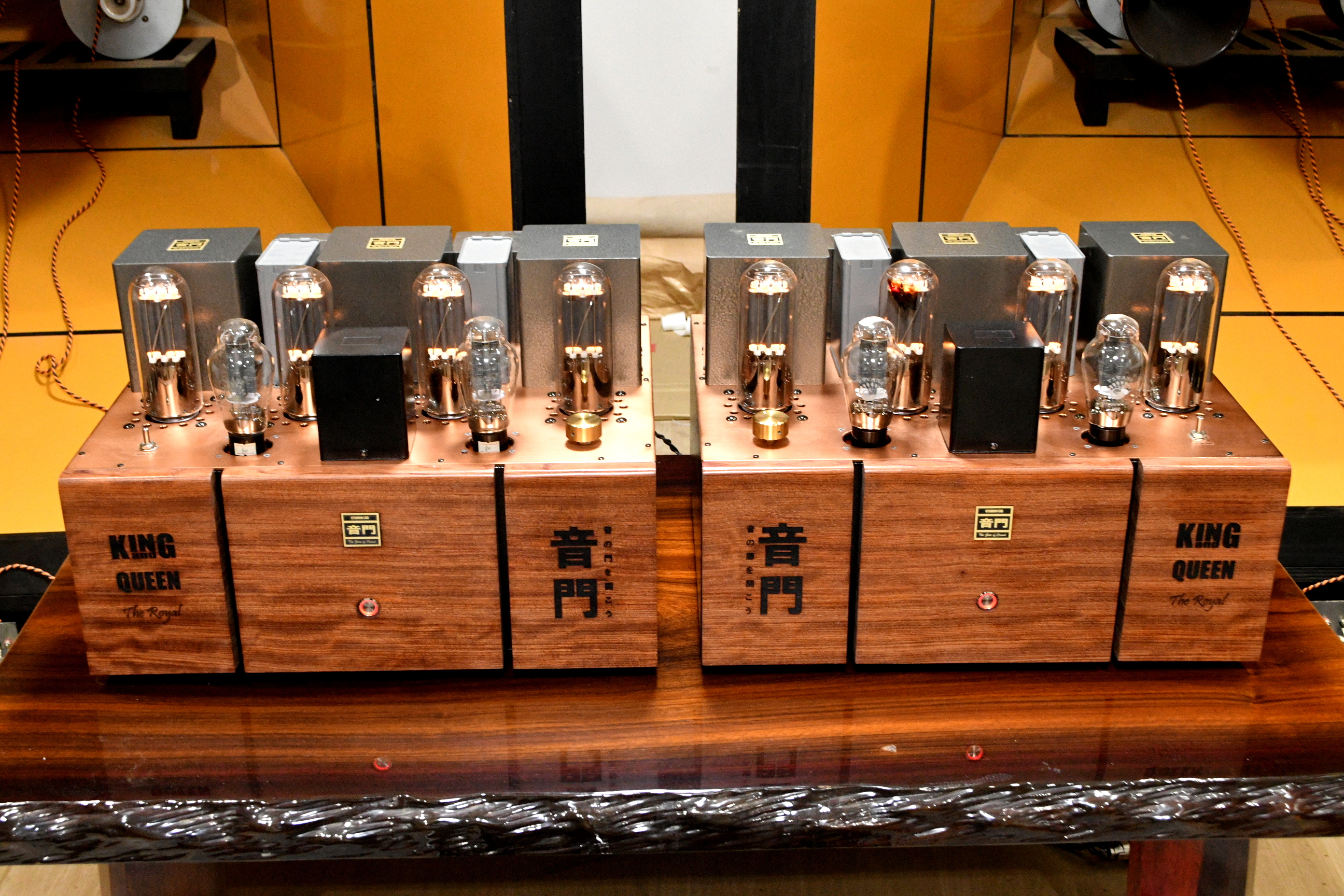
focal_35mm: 45
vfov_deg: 29.9
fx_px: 1680
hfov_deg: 43.6
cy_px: 448
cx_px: 672
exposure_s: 1/25
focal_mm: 30
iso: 3200
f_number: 10
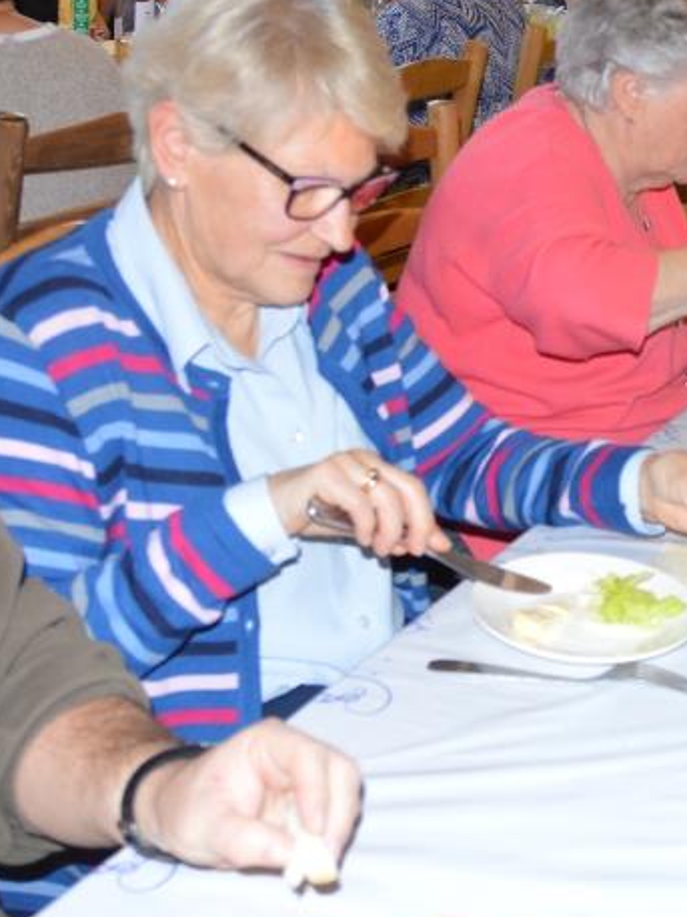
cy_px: 313
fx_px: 1536
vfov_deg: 33.0
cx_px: 761
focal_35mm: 58
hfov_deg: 23.6
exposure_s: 1/60
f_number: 4
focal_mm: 18
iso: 400
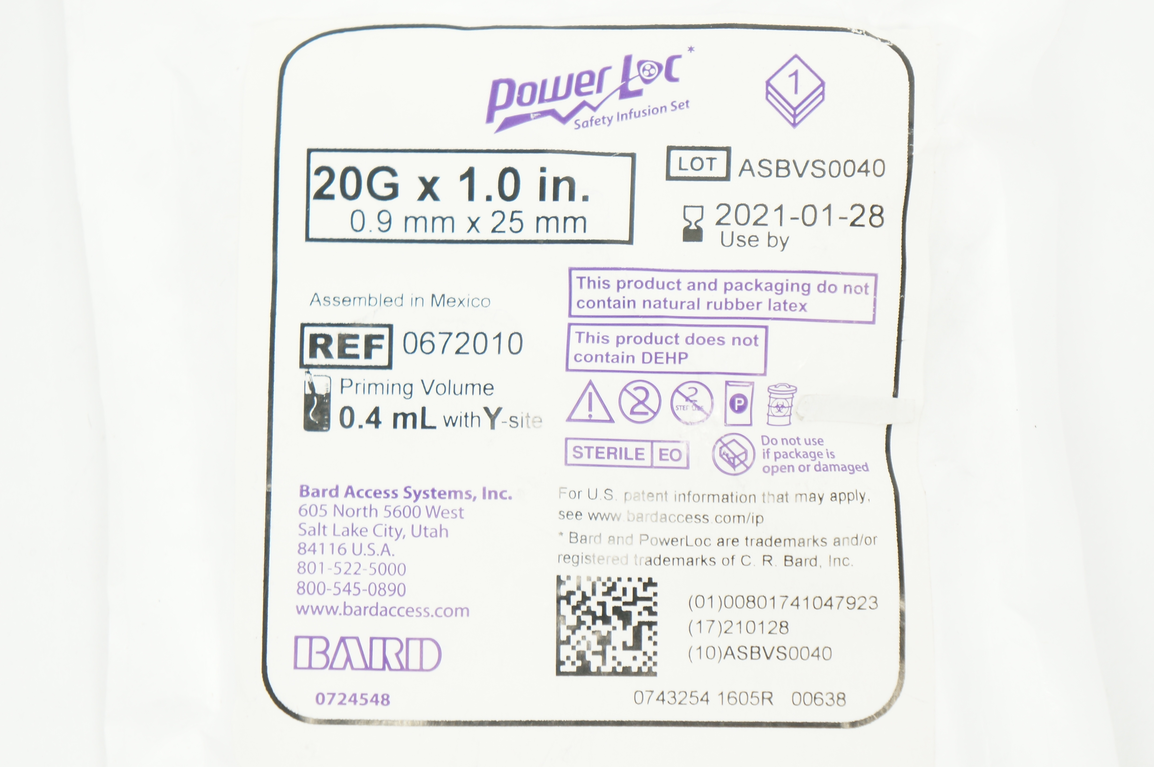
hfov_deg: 24.6
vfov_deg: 16.5
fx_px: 2642
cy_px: 384
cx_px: 577
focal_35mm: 82
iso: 400
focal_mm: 55
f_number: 6.3
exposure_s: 1/30
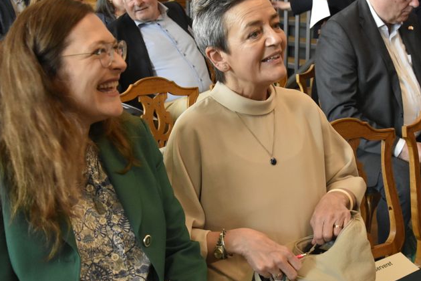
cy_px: 134
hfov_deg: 31.3
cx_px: 263
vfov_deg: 21.2
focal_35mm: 64
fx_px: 748
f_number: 4
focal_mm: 28
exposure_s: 1/125
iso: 3200
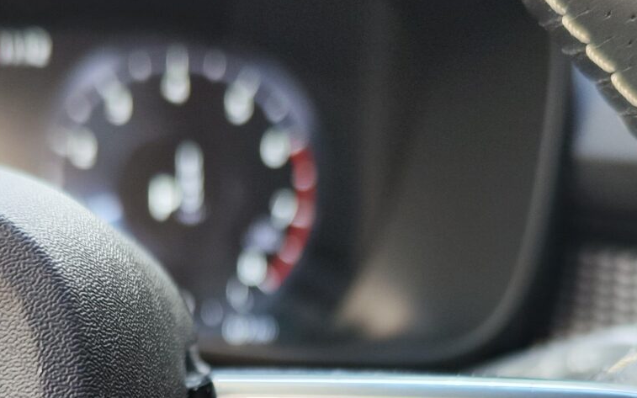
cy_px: 531
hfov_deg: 34.8
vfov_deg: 20.3
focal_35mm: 58
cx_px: 216
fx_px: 1007
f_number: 1.69
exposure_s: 1/100
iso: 133
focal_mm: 7.01
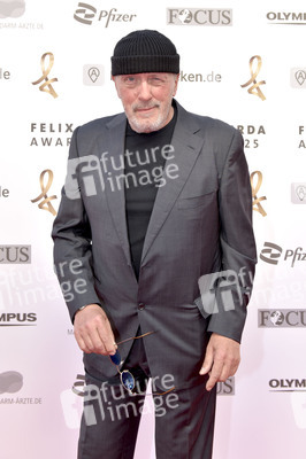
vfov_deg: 53.2
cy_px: 230
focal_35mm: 36
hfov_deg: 36.8
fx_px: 460
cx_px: 153
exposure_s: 1/200
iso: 400
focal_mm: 36
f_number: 5.6
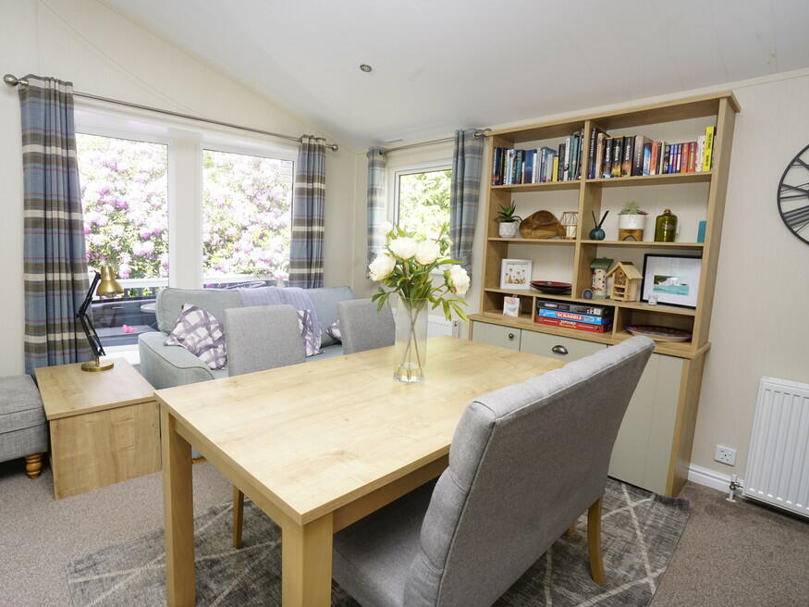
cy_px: 292
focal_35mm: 18
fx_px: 421
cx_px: 370
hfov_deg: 87.6
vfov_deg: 71.6
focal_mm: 16
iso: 1000
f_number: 11
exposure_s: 1/60
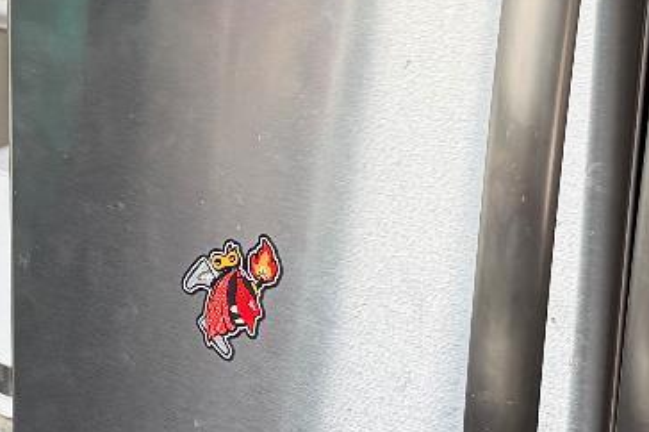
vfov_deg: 13.3
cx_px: 160
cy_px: 210
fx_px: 1855
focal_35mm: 103
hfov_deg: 19.7
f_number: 1.78
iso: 200
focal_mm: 6.76
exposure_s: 1/60
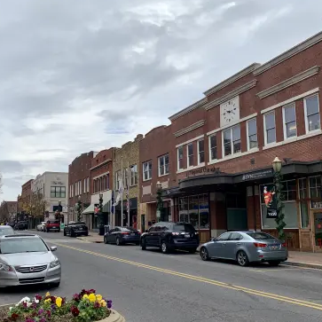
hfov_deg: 43.6
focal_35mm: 38
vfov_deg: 43.8
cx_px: 125
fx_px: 400
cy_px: 173
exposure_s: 1/1447
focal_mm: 4.25
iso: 25
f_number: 1.8
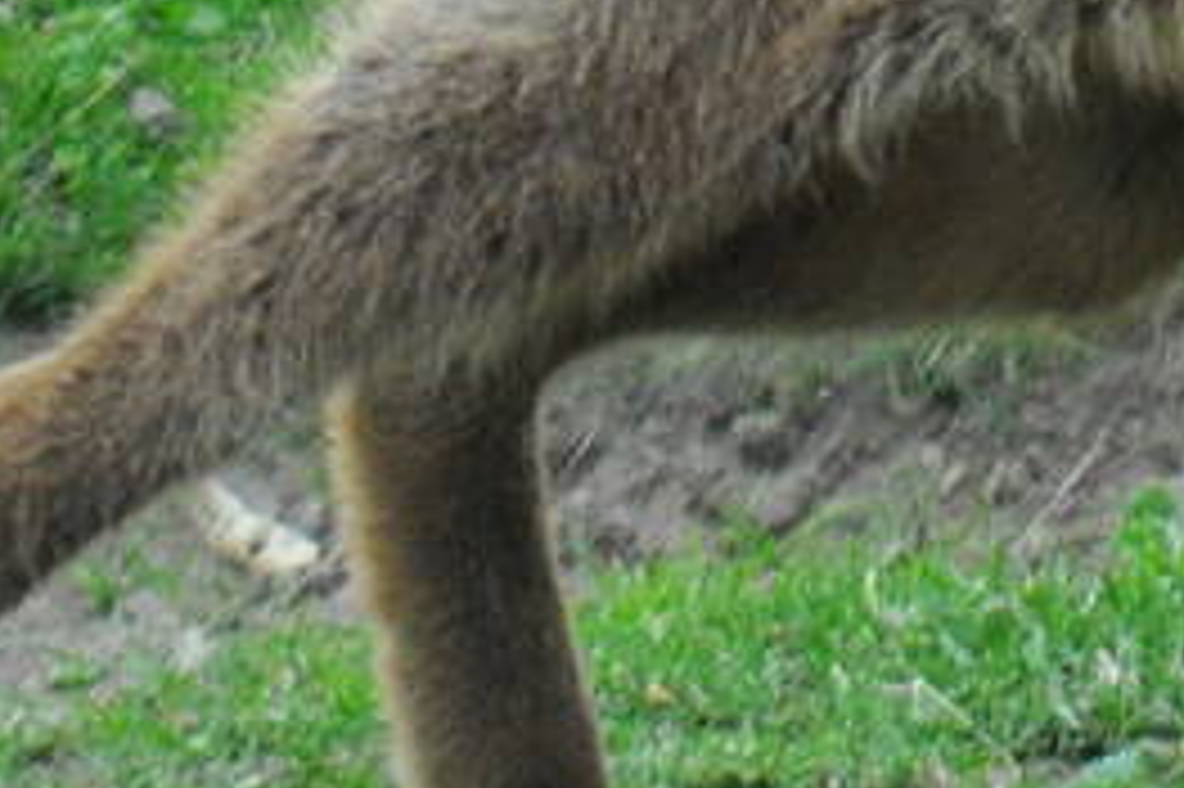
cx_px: 1567
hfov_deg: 1.1
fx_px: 59950
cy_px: -453
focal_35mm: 1824
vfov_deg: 0.8
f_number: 5.6
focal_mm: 200
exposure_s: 1/800
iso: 1000
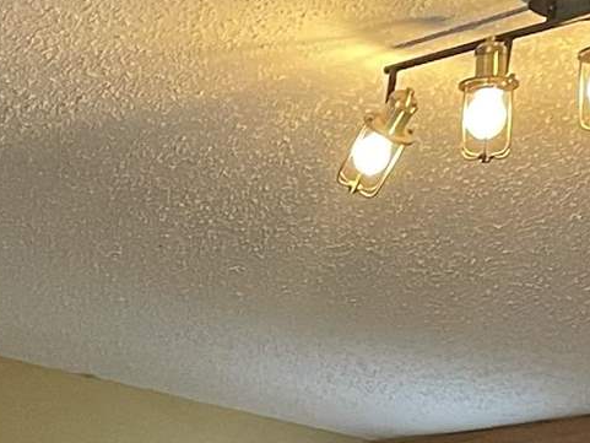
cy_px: 855
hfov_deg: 11.4
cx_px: -312
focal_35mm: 166
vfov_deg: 8.5
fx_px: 2830
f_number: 1.6
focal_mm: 4.2
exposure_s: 1/60
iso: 160
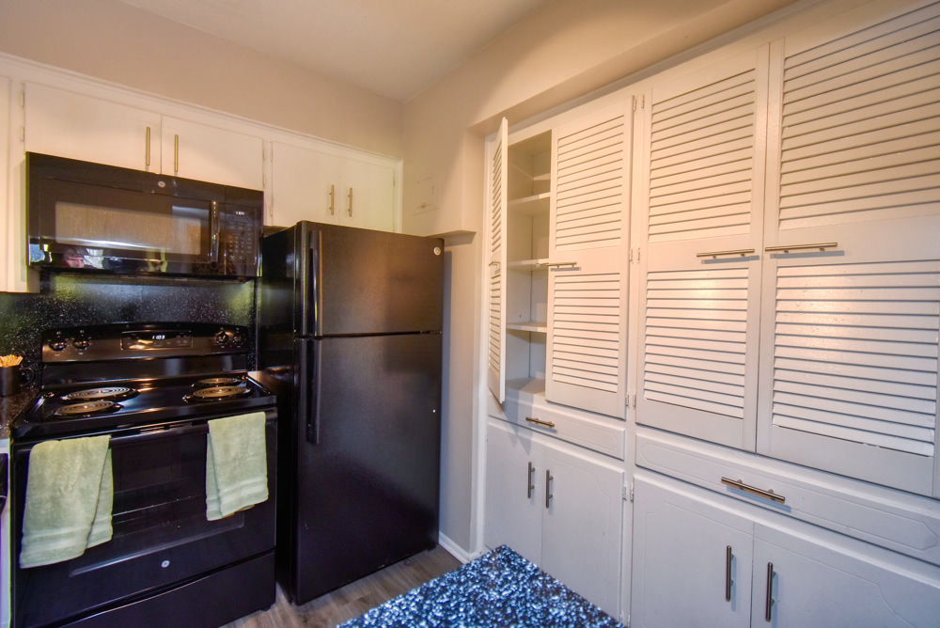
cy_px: 314
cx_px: 470
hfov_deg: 100.4
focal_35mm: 15
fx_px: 392
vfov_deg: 77.4
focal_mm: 10
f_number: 4.5
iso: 200
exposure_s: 1/60
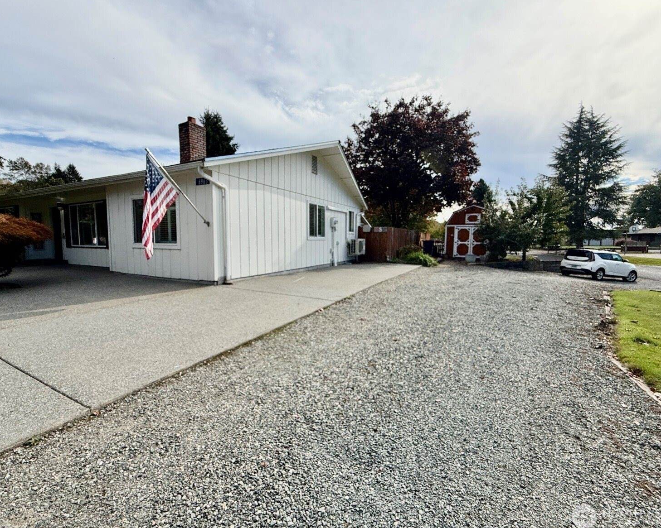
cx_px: 327
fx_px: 293
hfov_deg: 96.8
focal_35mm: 15
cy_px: 263
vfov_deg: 84.0
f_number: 2.2
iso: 20
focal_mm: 2.22
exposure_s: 1/1698
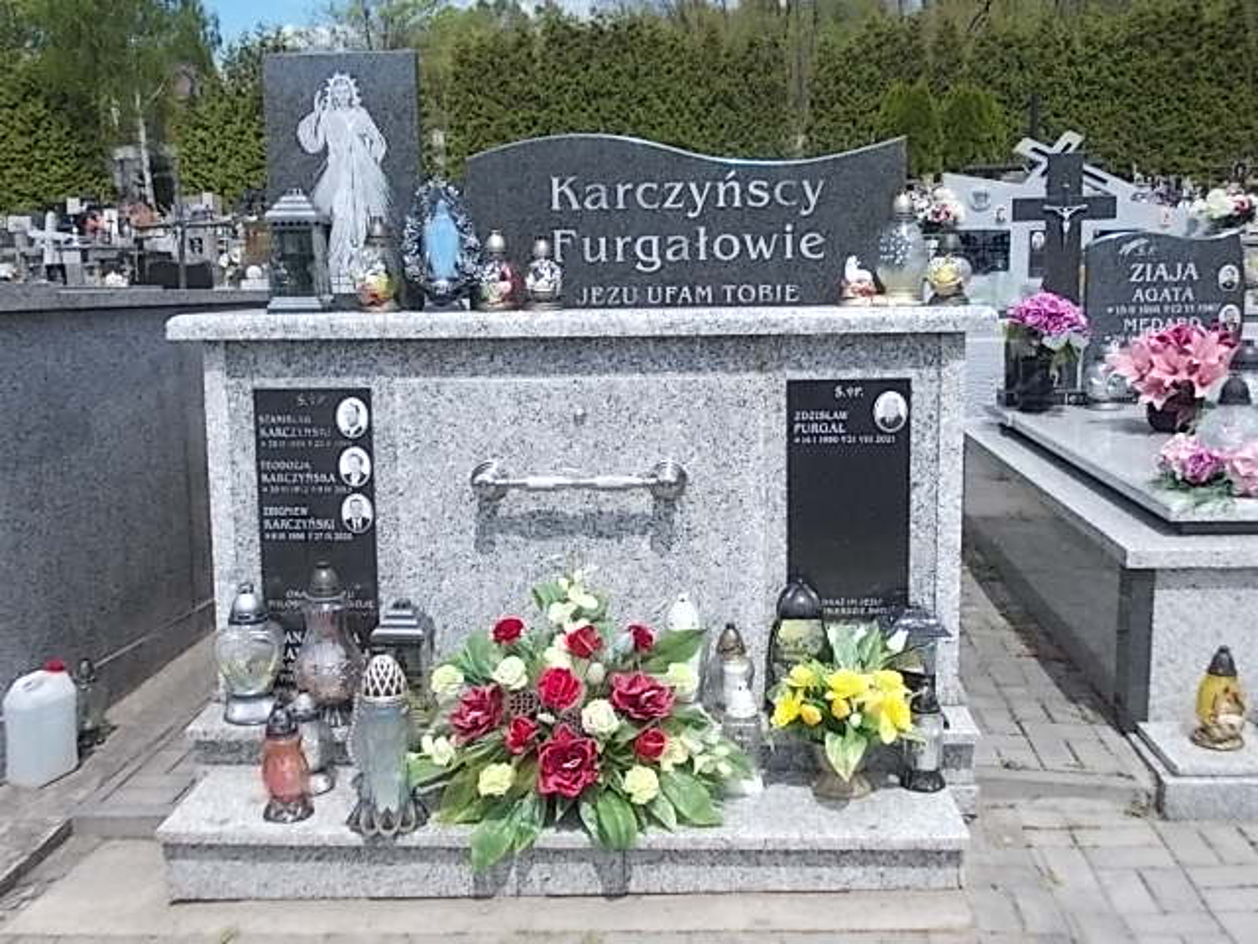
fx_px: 1381
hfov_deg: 49.0
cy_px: 472
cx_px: 629
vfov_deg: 37.7
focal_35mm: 38
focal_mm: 5.3
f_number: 6.2
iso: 80
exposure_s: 1/160
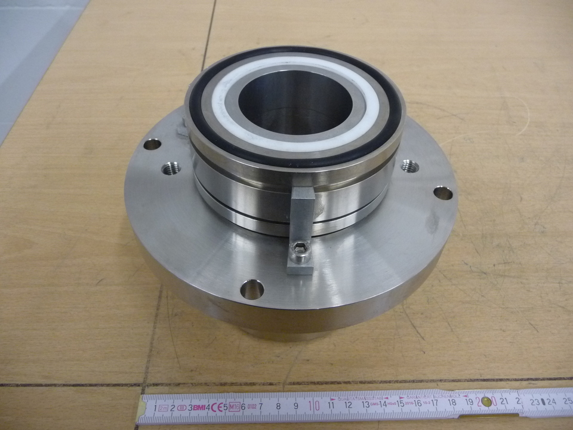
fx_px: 463
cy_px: 215
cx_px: 286
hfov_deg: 63.4
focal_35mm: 28
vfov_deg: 49.7
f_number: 3.3
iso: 400
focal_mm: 4.7
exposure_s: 1/30
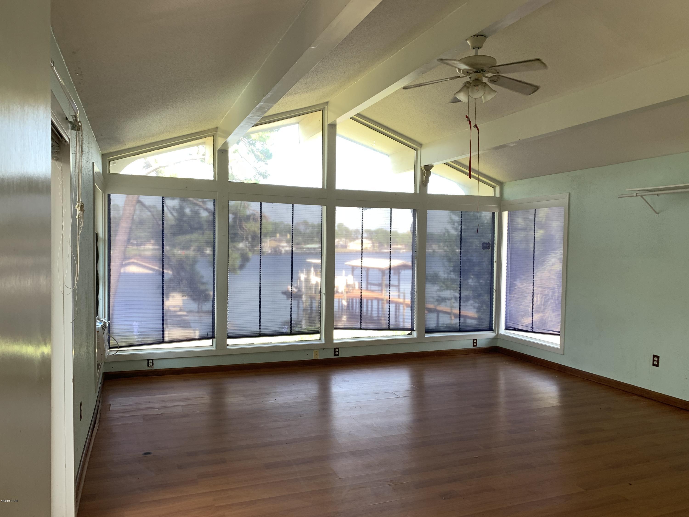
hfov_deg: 67.3
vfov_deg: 53.1
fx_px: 518
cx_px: 344
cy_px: 258
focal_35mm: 26
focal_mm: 4.25
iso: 50
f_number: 1.8
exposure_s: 1/121
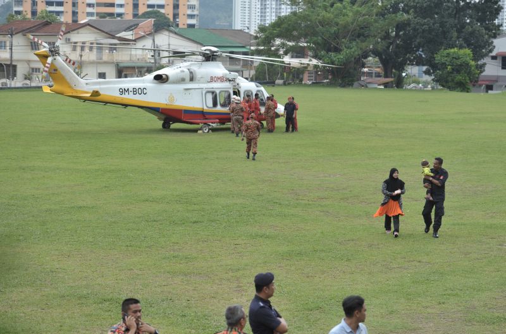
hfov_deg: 24.0
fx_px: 1192
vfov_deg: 16.0
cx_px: 253
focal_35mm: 85
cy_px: 167
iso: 200
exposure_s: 1/800
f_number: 3.5
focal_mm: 85
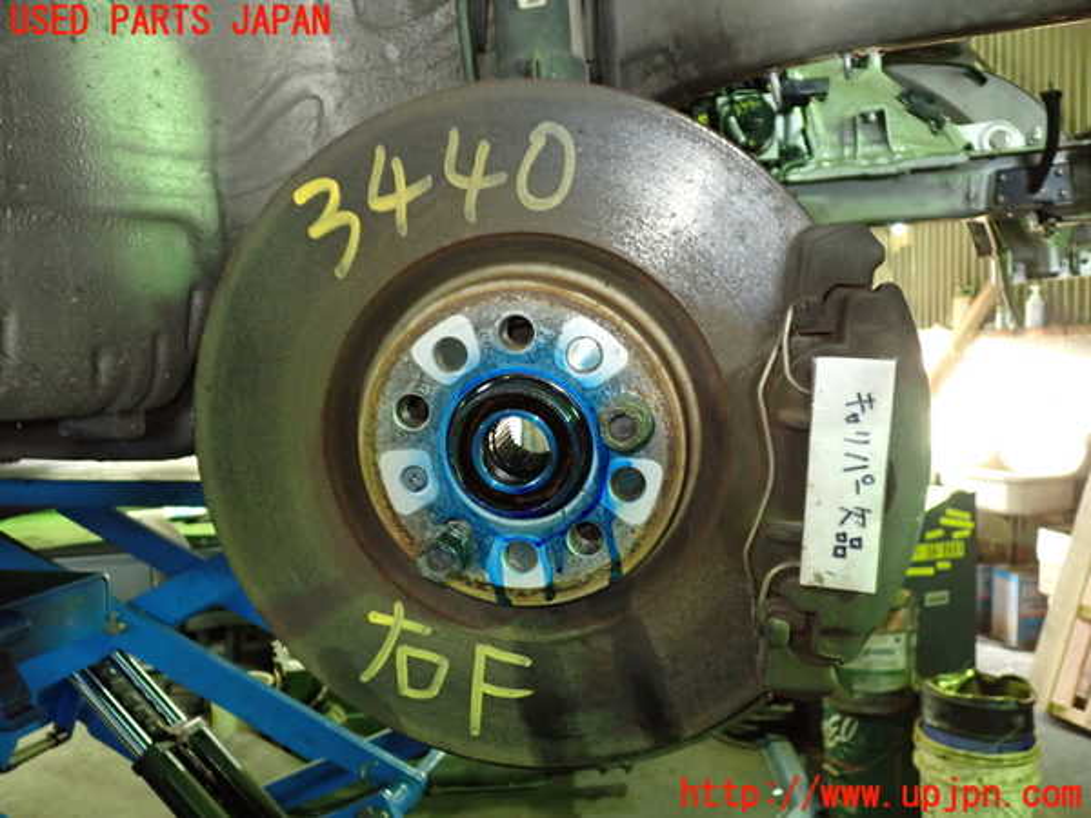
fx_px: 946
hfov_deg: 60.0
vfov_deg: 46.8
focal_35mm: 30
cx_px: 546
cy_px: 409
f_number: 2.3
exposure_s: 1/30
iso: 500
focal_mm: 5.4
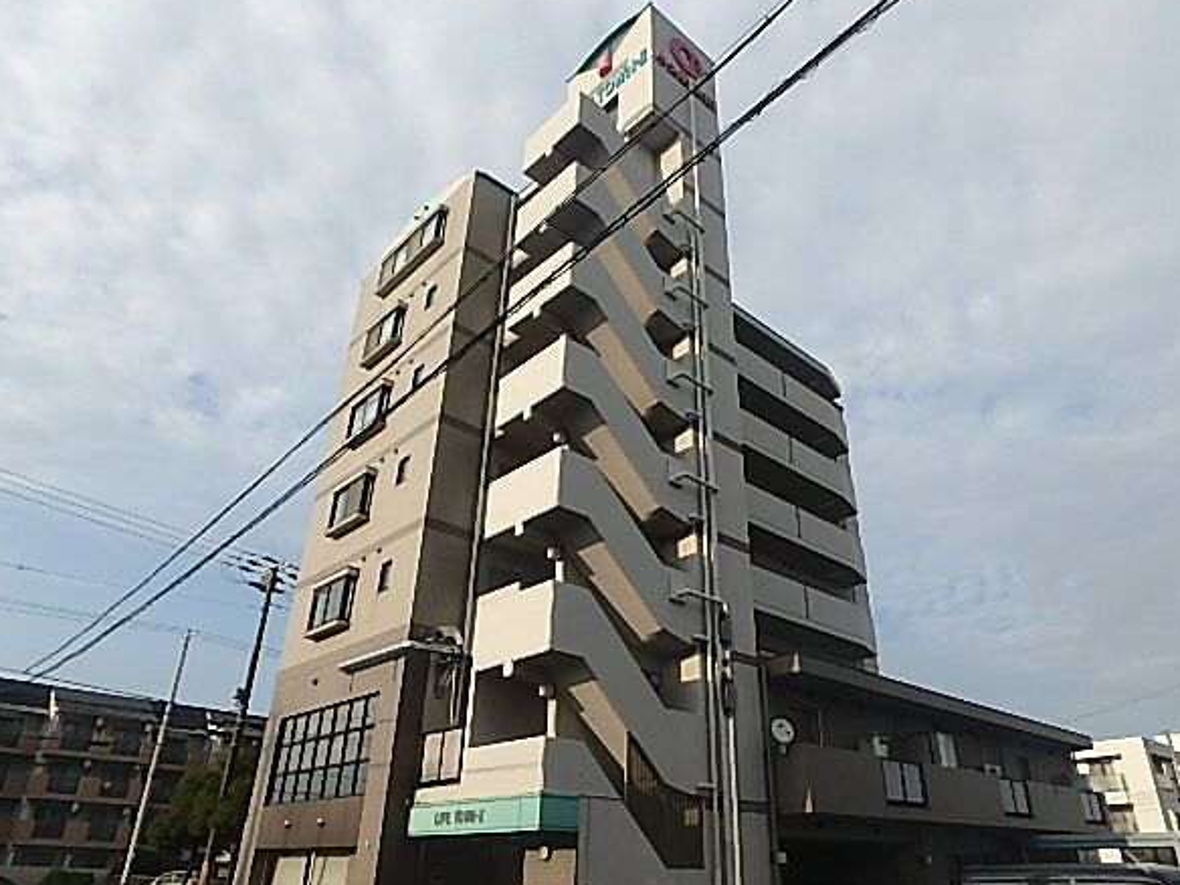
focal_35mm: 23
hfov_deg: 73.8
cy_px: 440
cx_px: 641
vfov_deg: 58.9
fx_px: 784
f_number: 6
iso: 125
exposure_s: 1/400
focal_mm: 3.7
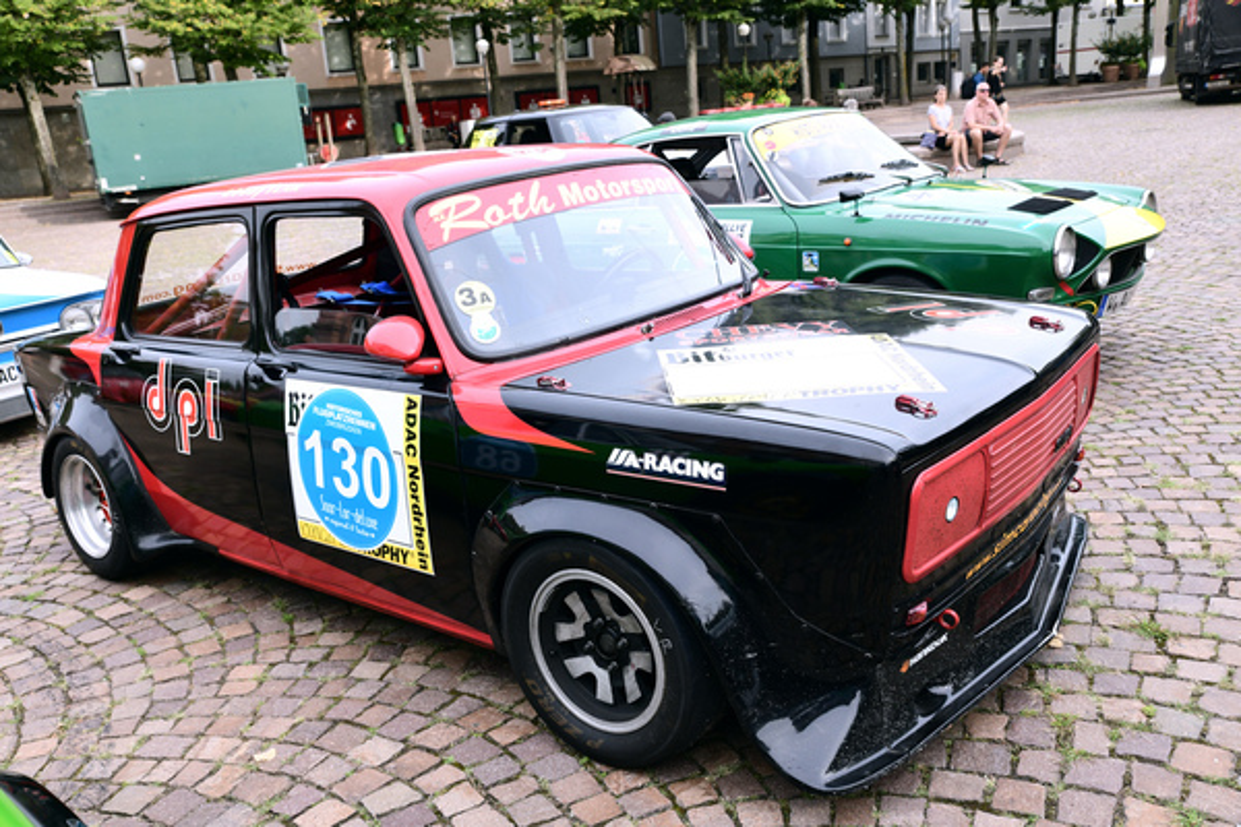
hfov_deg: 58.7
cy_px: 414
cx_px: 620
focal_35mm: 32
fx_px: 1103
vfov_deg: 41.1
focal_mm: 32
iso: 500
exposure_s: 1/320
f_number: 7.1
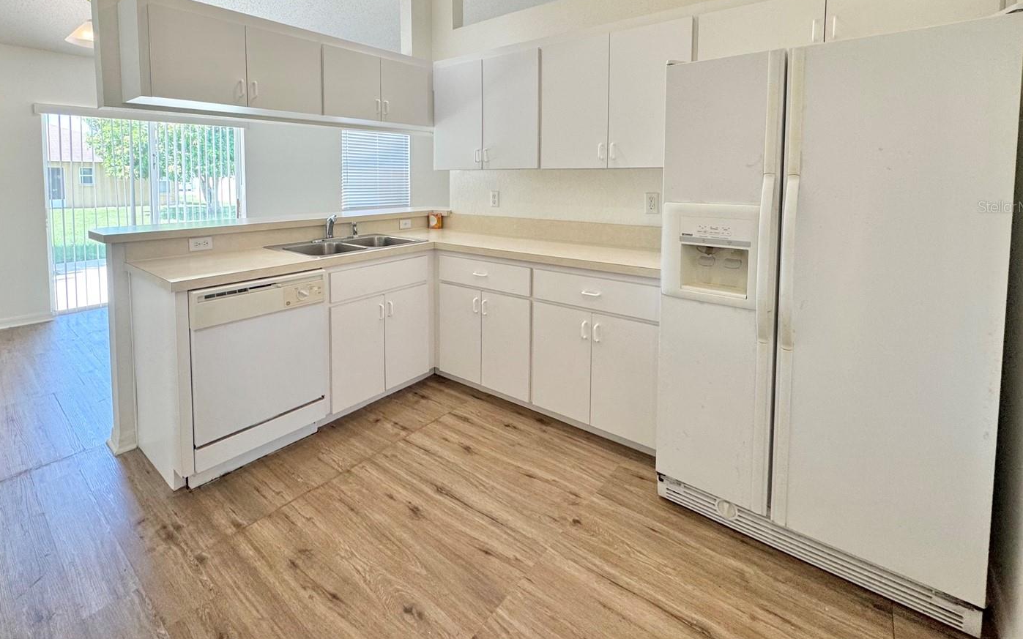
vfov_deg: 65.9
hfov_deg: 94.1
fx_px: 474
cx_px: 461
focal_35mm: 17
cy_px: 206
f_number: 2.2
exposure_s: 1/120
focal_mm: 2.22
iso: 160
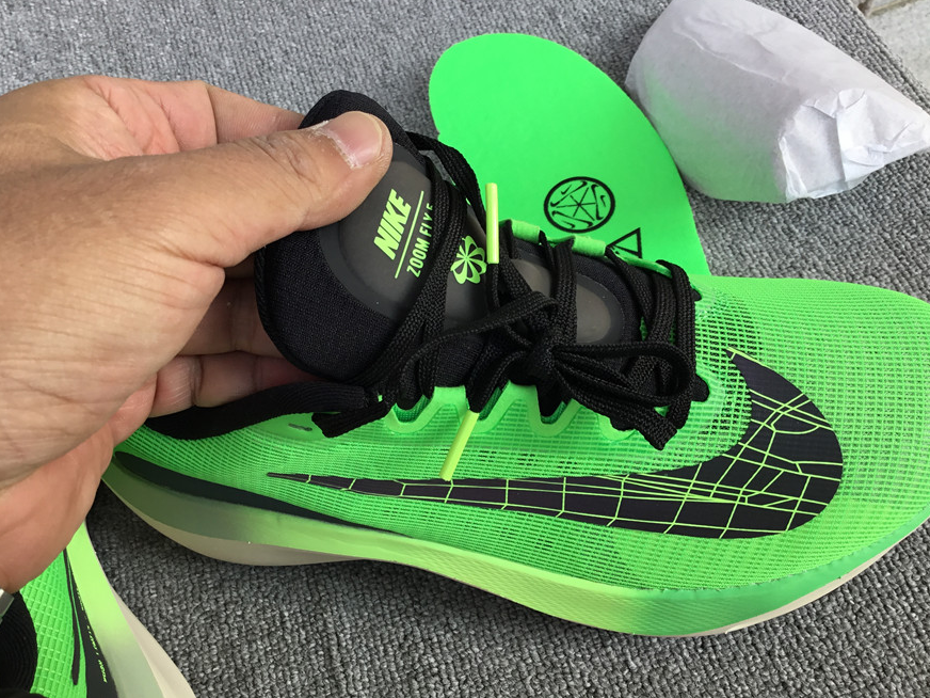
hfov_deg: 56.8
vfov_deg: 44.2
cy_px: 354
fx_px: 860
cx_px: 468
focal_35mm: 32
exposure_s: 1/203
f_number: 2.4
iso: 25
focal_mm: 3.3
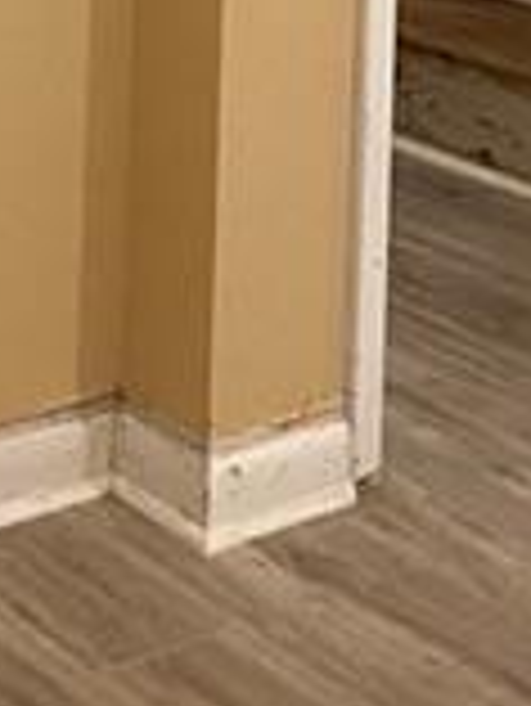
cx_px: -288
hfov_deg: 11.2
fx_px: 2594
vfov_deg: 13.9
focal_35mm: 127
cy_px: -553
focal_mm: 4.25
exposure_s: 1/60
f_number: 1.8
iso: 250
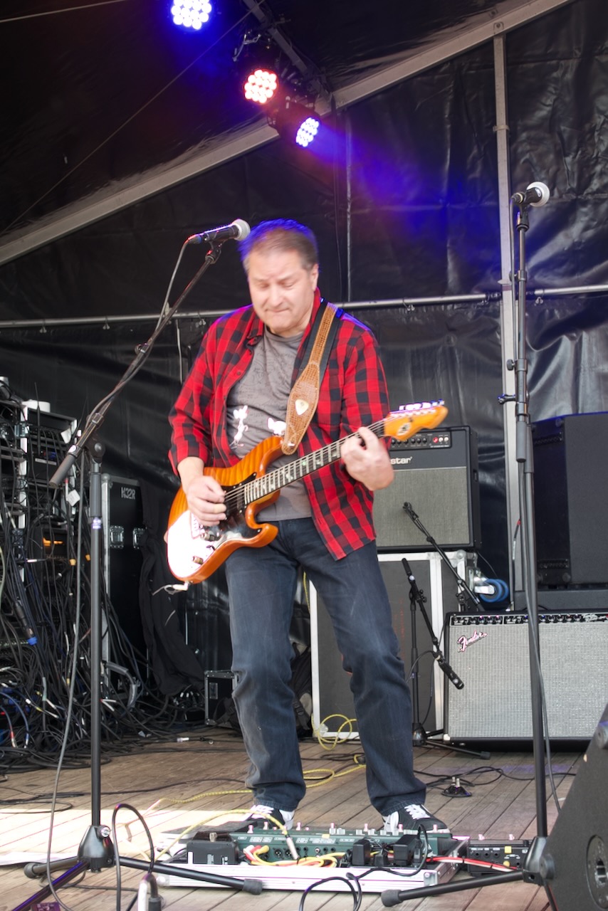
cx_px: 304
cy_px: 456
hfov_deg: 25.1
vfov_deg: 36.9
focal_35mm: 54
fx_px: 1367
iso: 100
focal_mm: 19.68
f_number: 3.2
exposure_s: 1/50
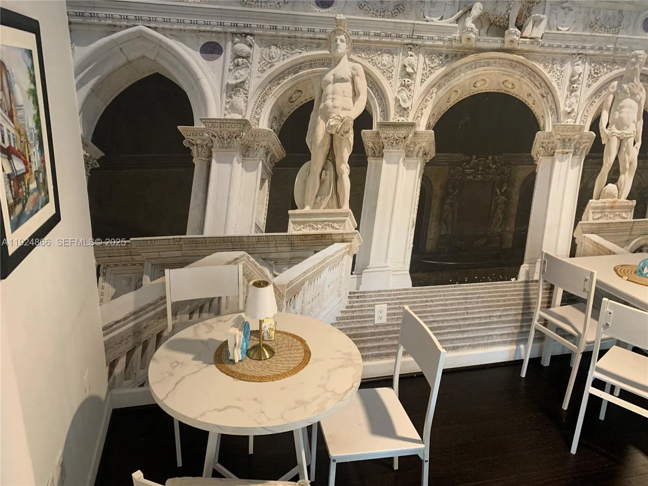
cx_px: 324
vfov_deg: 53.1
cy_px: 243
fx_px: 487
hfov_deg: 67.3
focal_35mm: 26
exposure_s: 1/40
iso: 320
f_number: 1.8
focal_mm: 4.25
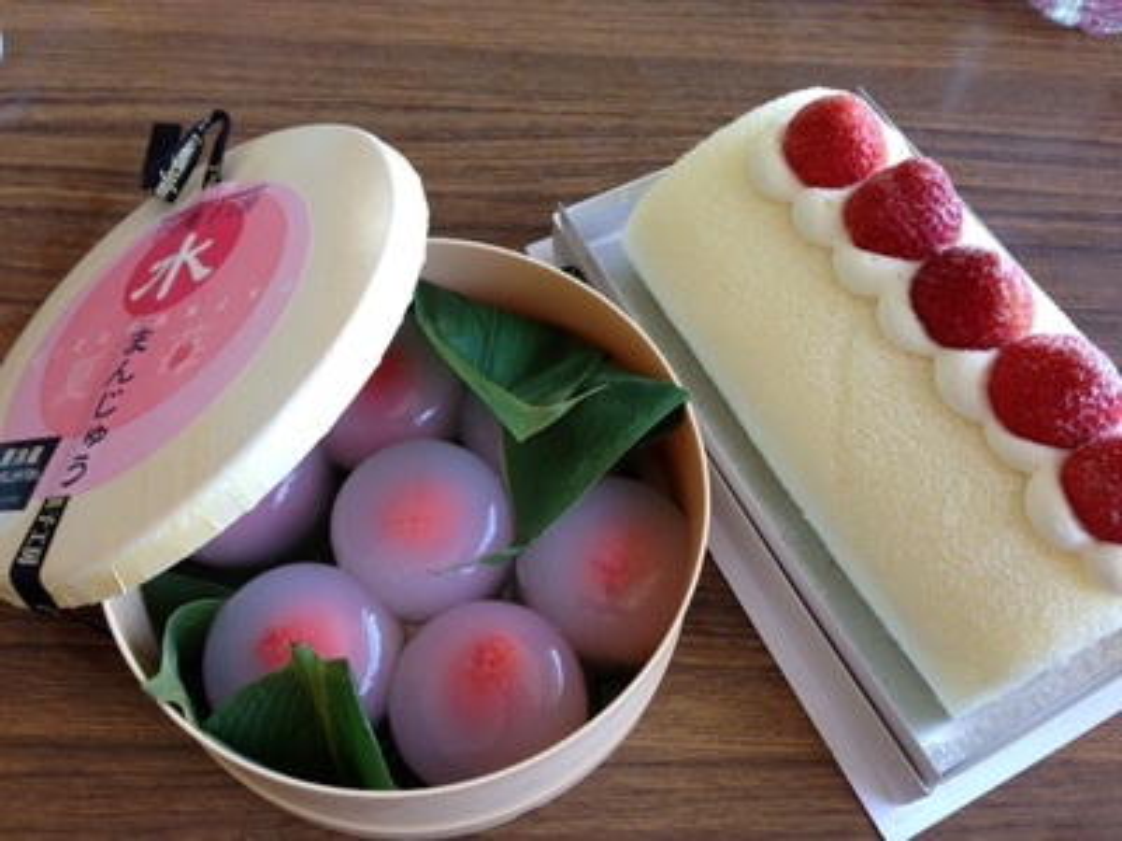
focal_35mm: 33
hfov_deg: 55.4
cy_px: 420
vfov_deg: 42.9
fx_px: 1070
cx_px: 561
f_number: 2.4
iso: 64
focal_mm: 4.13
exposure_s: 1/60
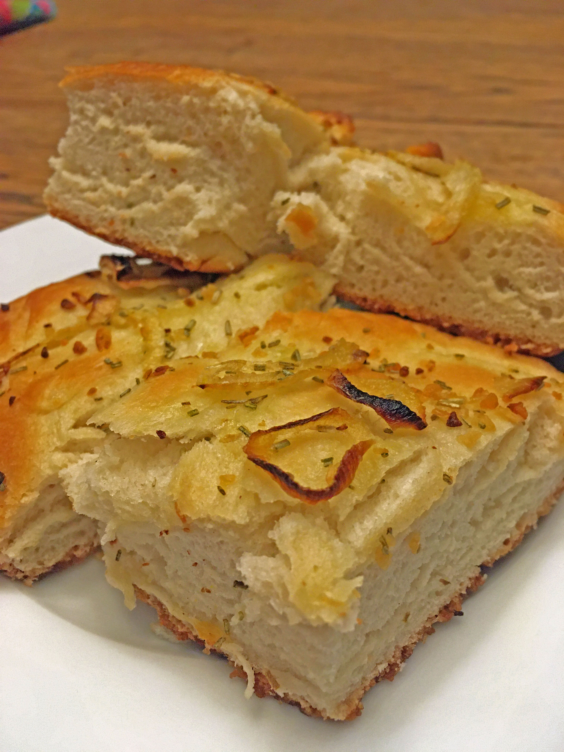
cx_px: 282
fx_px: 630
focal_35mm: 29
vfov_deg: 61.7
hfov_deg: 48.2
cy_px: 376
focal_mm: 4.15
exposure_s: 1/24
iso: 200
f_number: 2.2
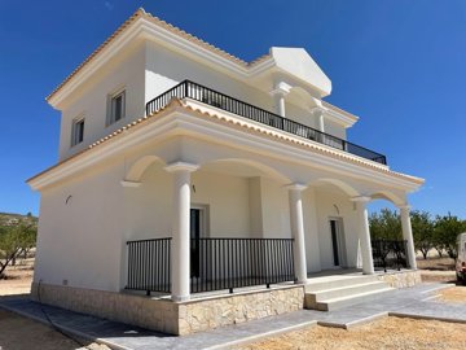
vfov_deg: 53.1
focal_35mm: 26
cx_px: 233
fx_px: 350
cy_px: 175
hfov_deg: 67.3
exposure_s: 1/6135
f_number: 1.6
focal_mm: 4.2
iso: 32
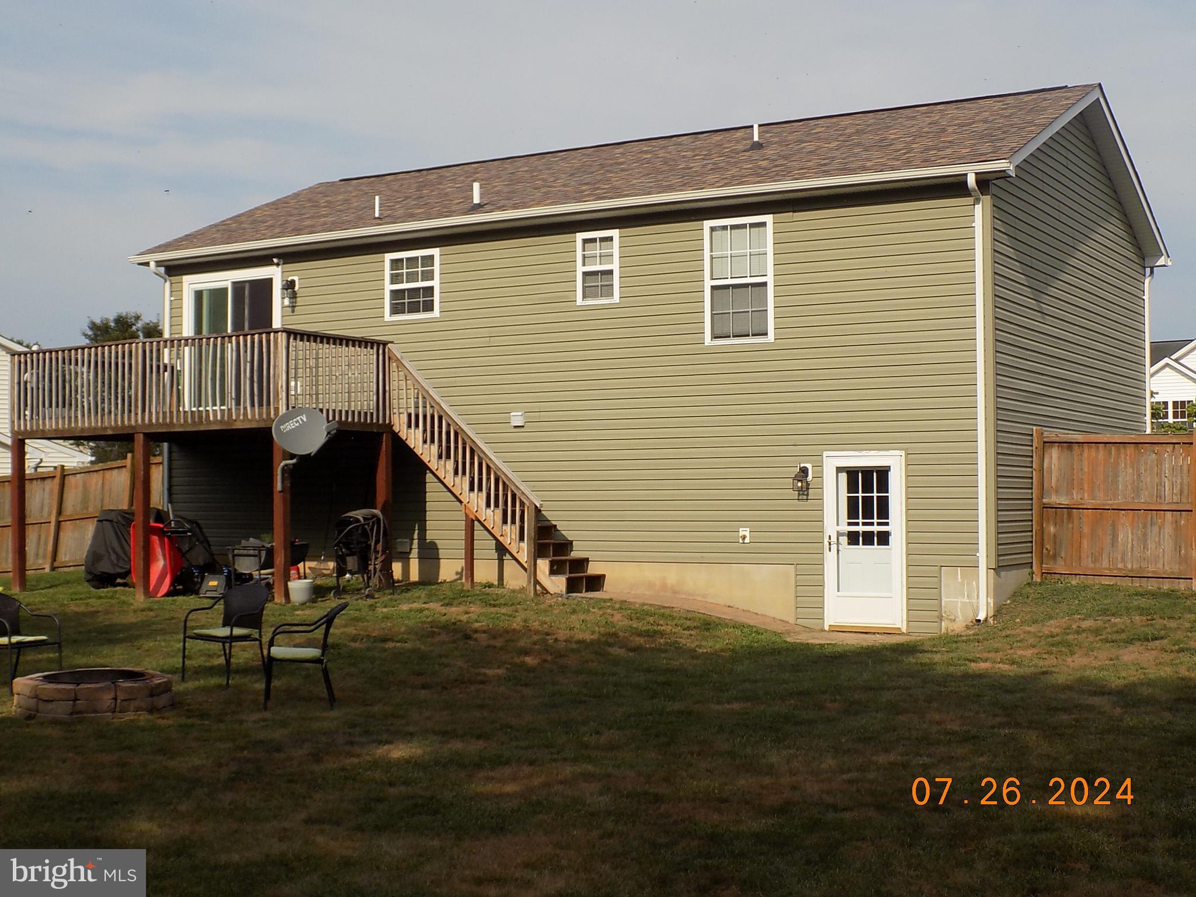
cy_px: 448
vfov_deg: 31.5
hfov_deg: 41.2
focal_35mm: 46
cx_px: 598
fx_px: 1589
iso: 80
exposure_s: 1/800
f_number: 3.7
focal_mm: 8.1
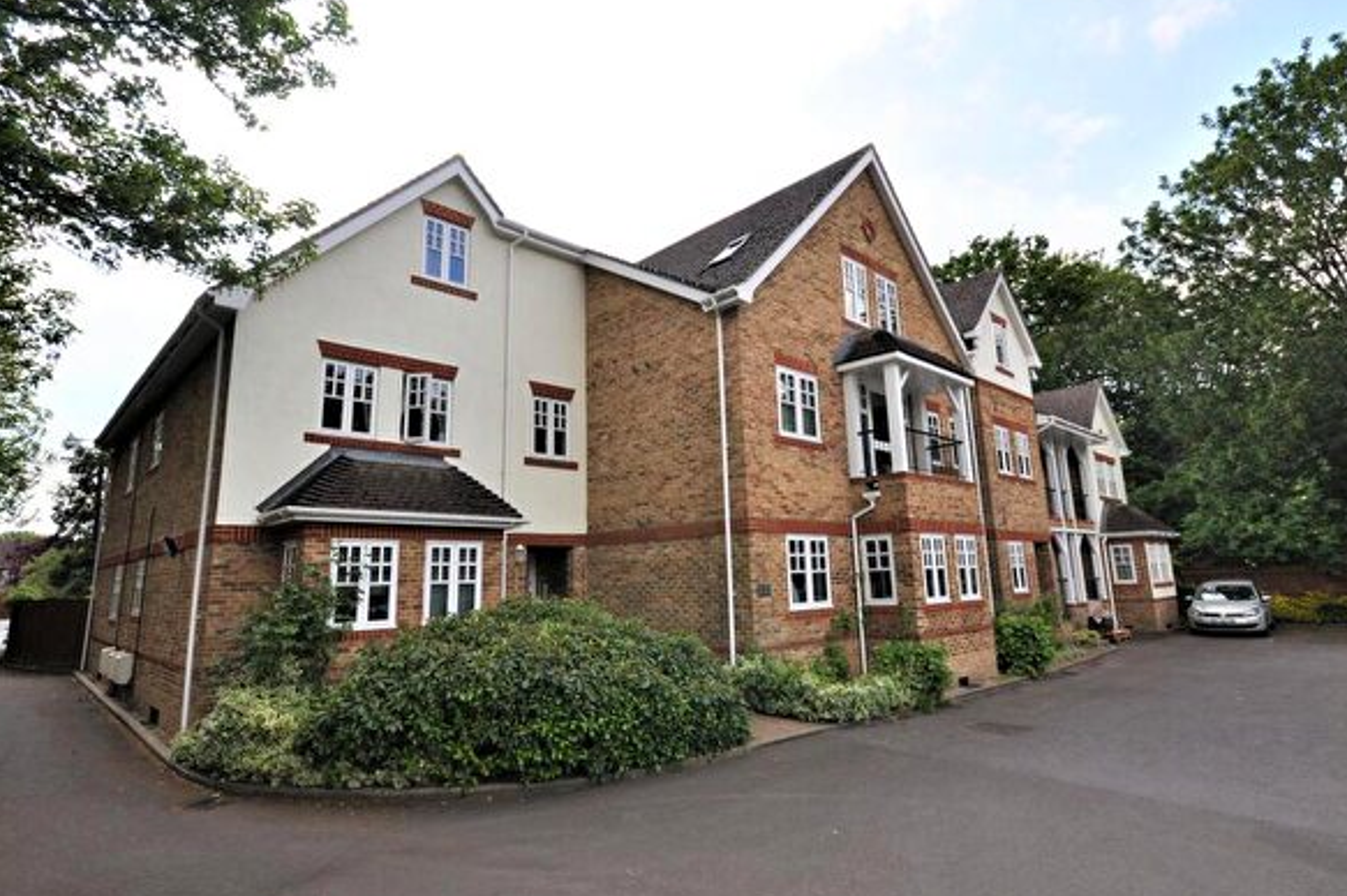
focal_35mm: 18
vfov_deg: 67.3
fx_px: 673
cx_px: 658
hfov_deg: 90.0
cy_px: 428
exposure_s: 1/200
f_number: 10
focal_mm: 10
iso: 200
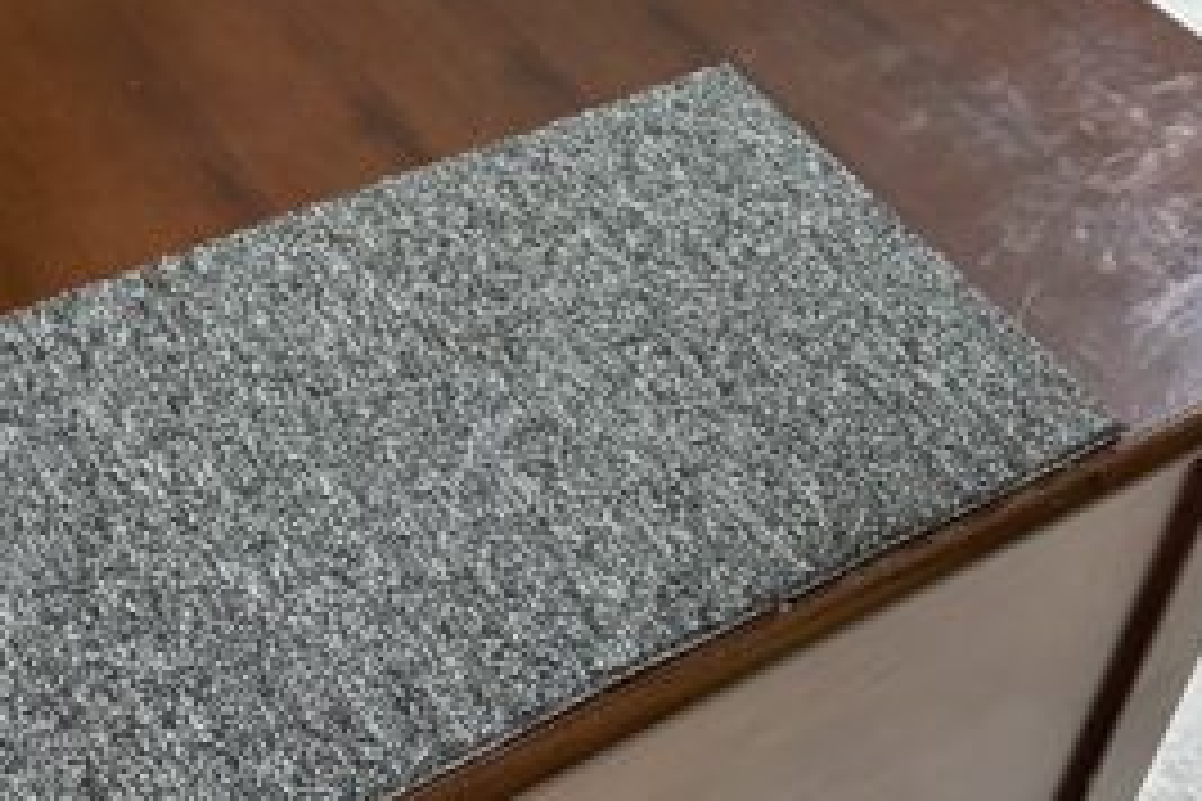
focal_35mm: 48
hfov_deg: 40.4
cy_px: -25
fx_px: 1603
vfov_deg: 26.4
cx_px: 360
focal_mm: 6.86
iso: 800
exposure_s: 1/60
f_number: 1.78
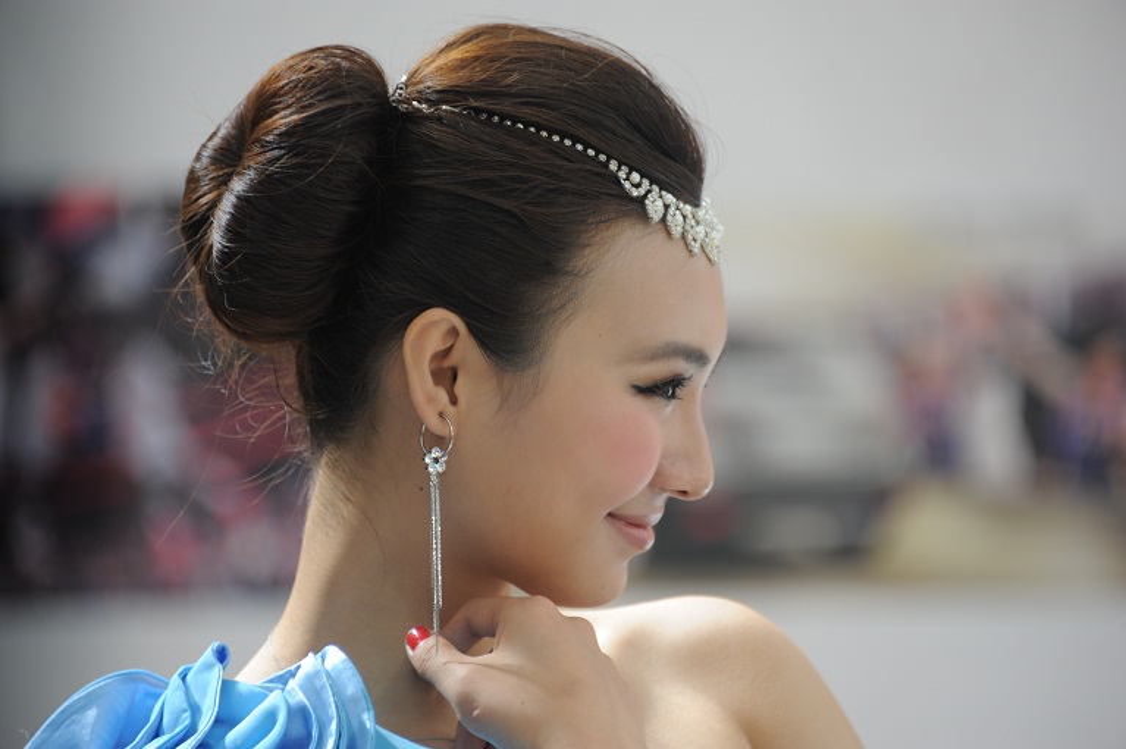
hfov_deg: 6.9
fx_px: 9375
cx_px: 563
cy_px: 374
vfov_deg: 4.6
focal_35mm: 300
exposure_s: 1/100
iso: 500
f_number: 5.6
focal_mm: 300
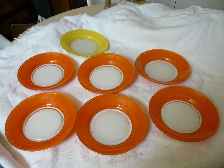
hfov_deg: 63.4
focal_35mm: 28
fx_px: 181
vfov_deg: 49.7
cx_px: 112
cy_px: 84
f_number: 2.8
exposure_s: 1/30
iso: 125
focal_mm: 4.6
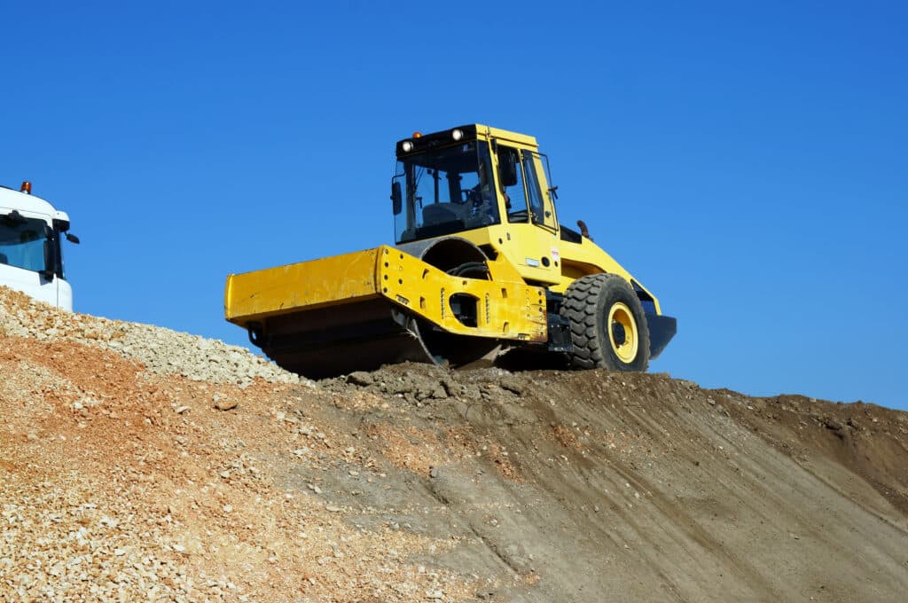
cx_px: 454
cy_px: 302
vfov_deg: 17.4
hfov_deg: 26.0
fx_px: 1965
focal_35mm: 78
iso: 200
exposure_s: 1/500
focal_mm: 52
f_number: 13
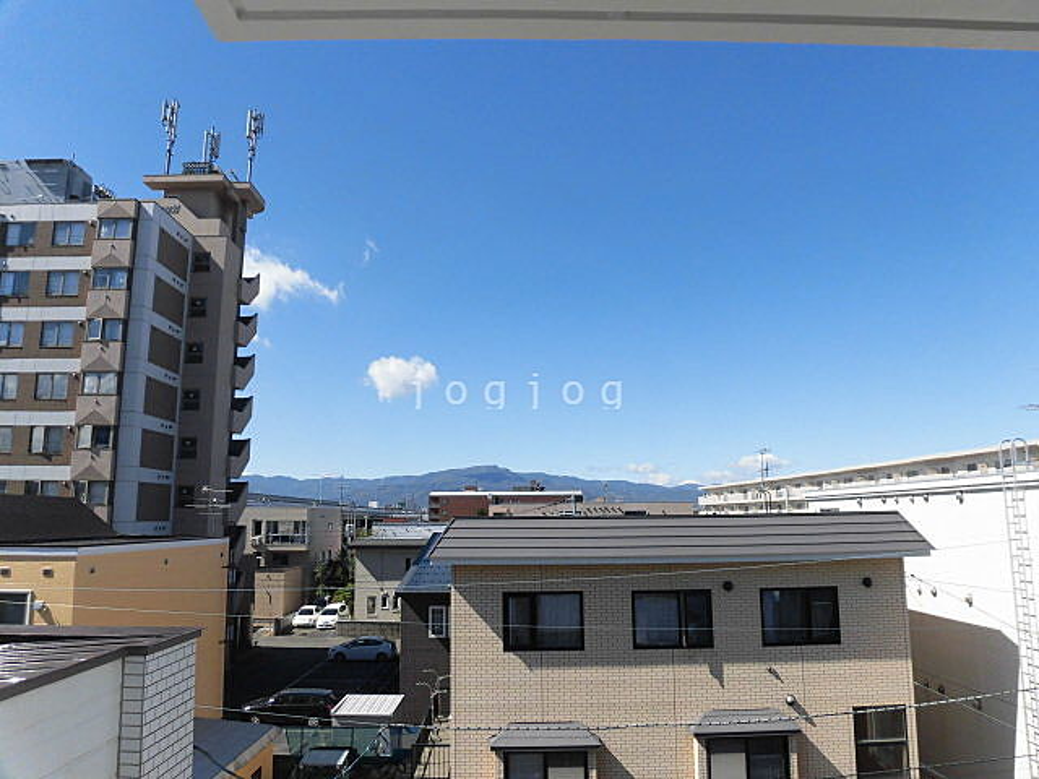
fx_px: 720
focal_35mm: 24
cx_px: 520
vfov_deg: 56.8
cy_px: 390
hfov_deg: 71.6
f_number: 7.8
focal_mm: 4.3
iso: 100
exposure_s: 1/200
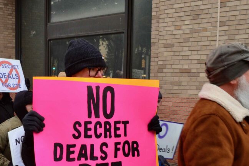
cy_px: 137
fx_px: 346
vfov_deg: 26.4
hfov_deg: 37.2
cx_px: 28
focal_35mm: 50
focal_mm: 18
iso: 800
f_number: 8
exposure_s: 1/100
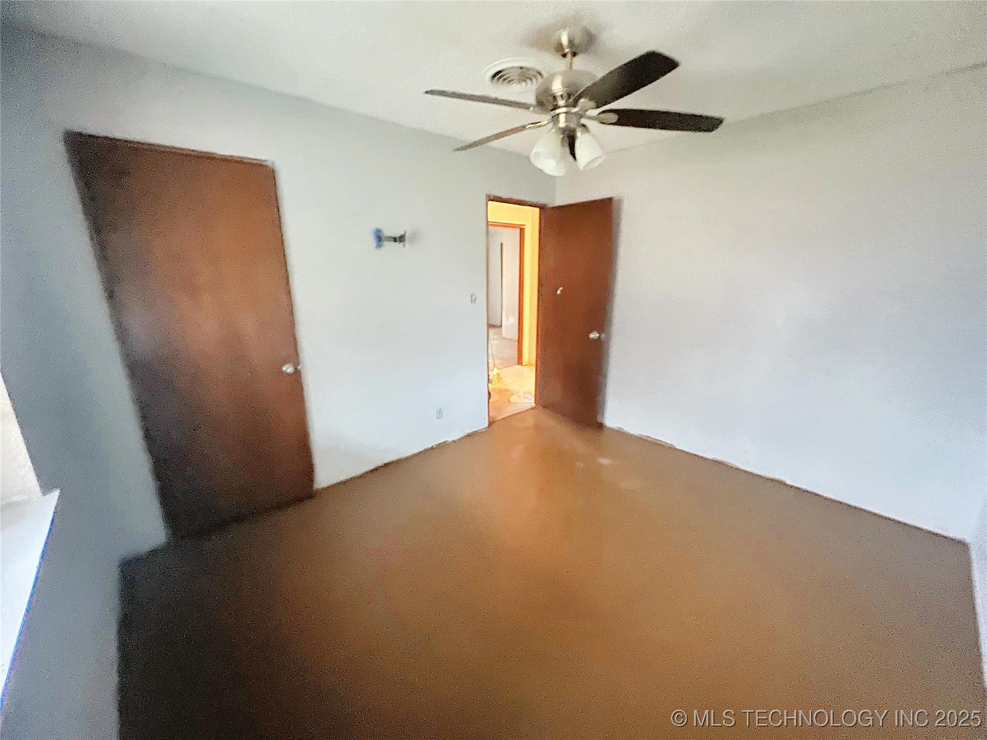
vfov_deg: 89.9
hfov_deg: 106.2
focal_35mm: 13
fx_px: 371
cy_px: 370
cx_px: 494
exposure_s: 1/12
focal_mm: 1.6
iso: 1250
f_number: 1.8
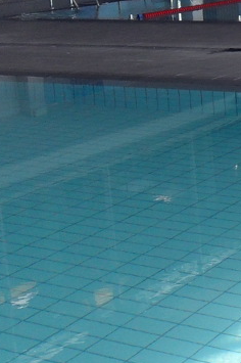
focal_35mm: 95
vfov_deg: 21.1
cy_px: 49
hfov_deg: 12.7
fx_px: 956
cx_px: 467
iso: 100
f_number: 3.5
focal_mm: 4.9
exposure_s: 1/125
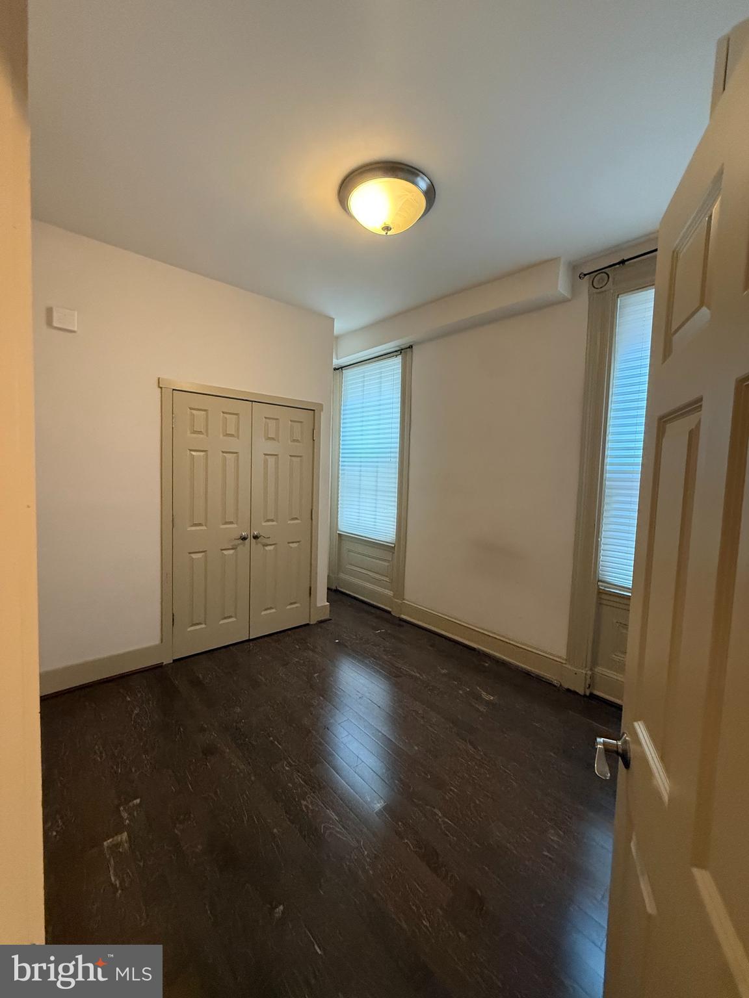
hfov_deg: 85.7
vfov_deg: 102.1
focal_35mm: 14
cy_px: 499
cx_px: 374
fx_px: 404
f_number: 2.2
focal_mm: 2.22
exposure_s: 1/60
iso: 640
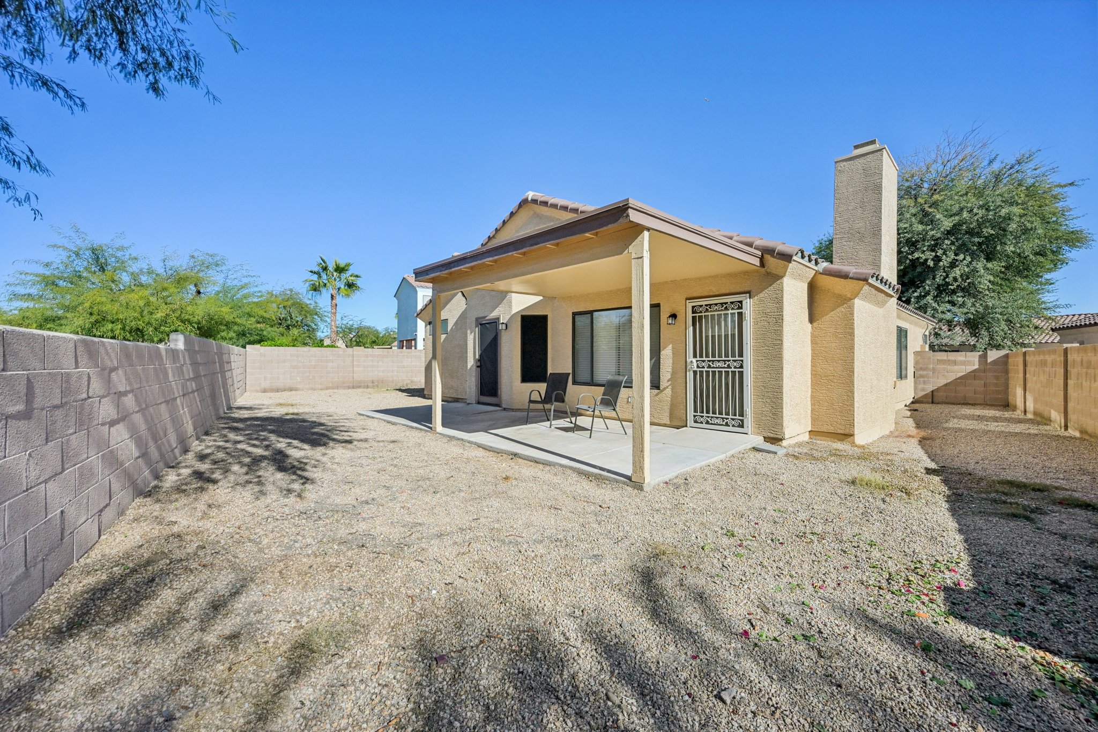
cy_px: 366
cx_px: 549
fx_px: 427
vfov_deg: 81.2
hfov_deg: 104.3
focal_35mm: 14
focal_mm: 14
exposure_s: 1/1600
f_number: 8
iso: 500
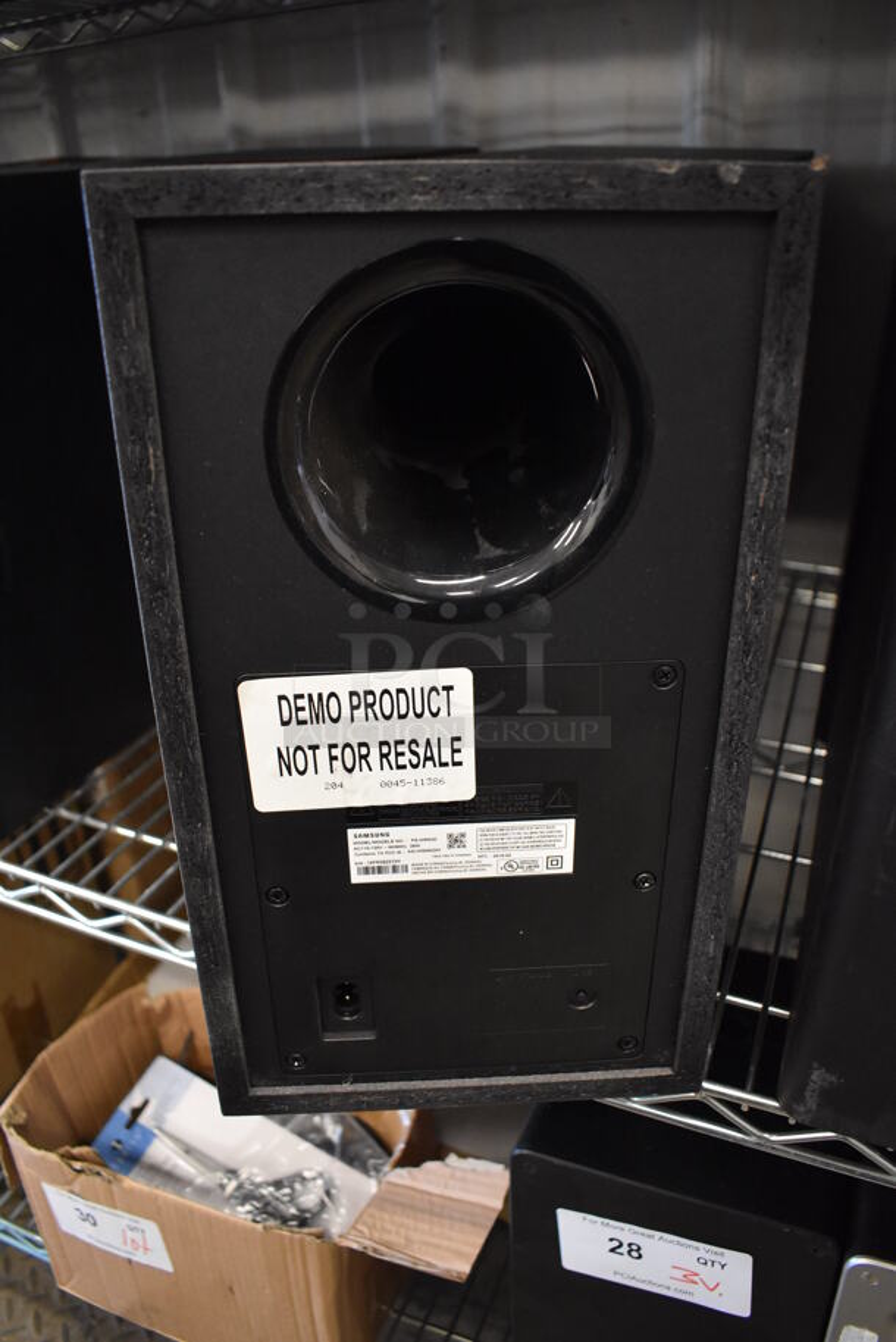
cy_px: 671
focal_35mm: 27
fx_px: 1006
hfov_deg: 48.0
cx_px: 448
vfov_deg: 67.3
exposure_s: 1/125
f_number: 3.5
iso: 3200
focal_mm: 18
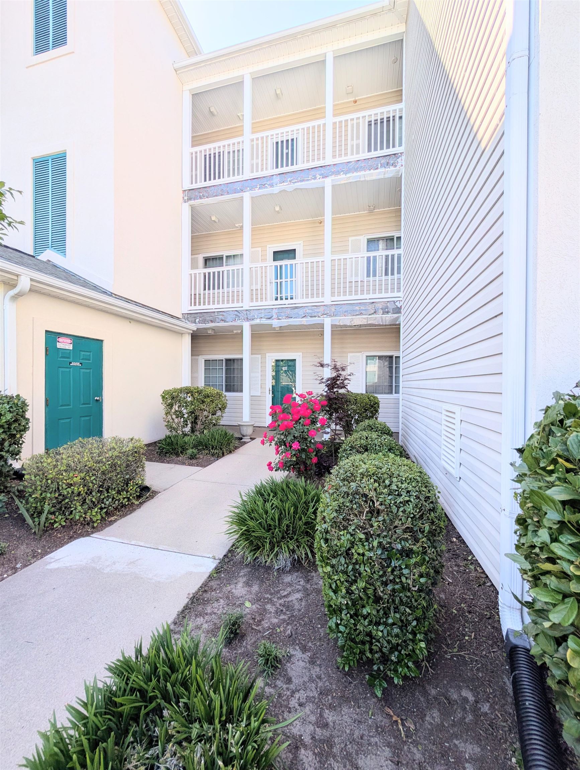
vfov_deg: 110.5
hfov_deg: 94.6
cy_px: 385
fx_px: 267
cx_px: 290
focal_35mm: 12
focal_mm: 2.02
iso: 49
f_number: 1.7
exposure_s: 1/1773
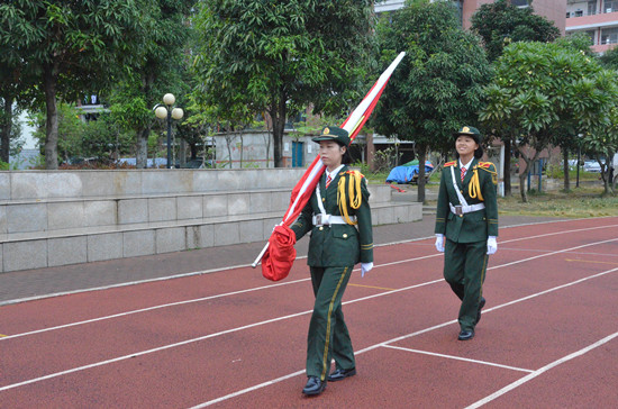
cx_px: 309
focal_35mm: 48
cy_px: 204
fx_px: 822
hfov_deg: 41.2
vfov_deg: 27.9
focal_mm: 32
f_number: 9
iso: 6400
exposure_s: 1/320
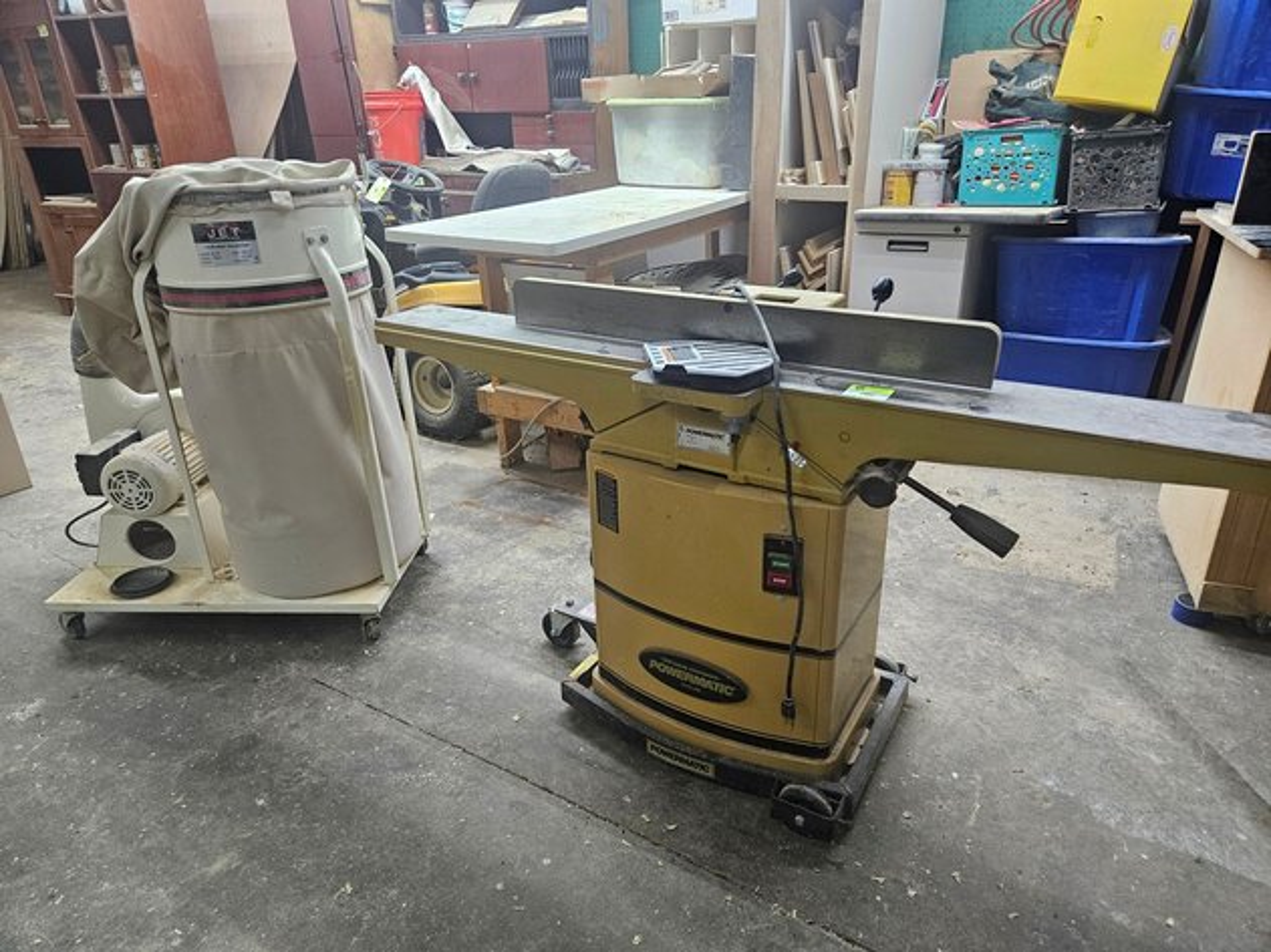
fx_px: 844
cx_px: 636
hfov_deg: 73.9
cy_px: 476
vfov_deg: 58.9
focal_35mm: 23
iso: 320
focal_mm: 5.4
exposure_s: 1/120
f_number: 1.8
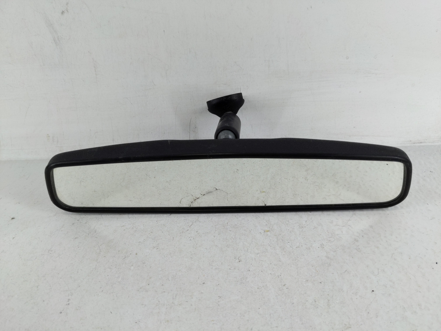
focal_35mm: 25
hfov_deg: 69.4
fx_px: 318
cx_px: 220
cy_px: 166
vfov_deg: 54.9
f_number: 1.73
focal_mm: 4.38
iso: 62
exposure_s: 1/126
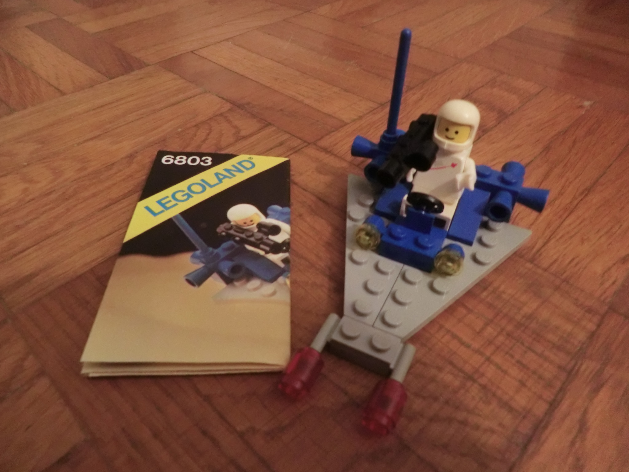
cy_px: 236
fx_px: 436
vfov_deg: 56.8
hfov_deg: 71.6
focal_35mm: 24
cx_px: 314
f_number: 3.2
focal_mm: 4.3
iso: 800
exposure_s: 1/8
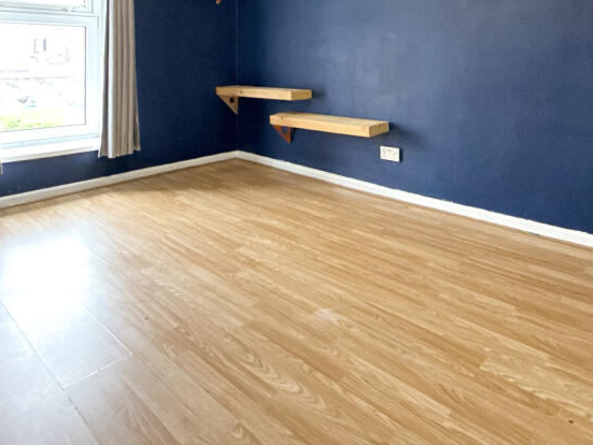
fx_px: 446
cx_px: 365
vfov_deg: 48.7
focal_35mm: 26
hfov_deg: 66.4
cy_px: 63
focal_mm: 2.22
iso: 1000
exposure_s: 1/60
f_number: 2.2
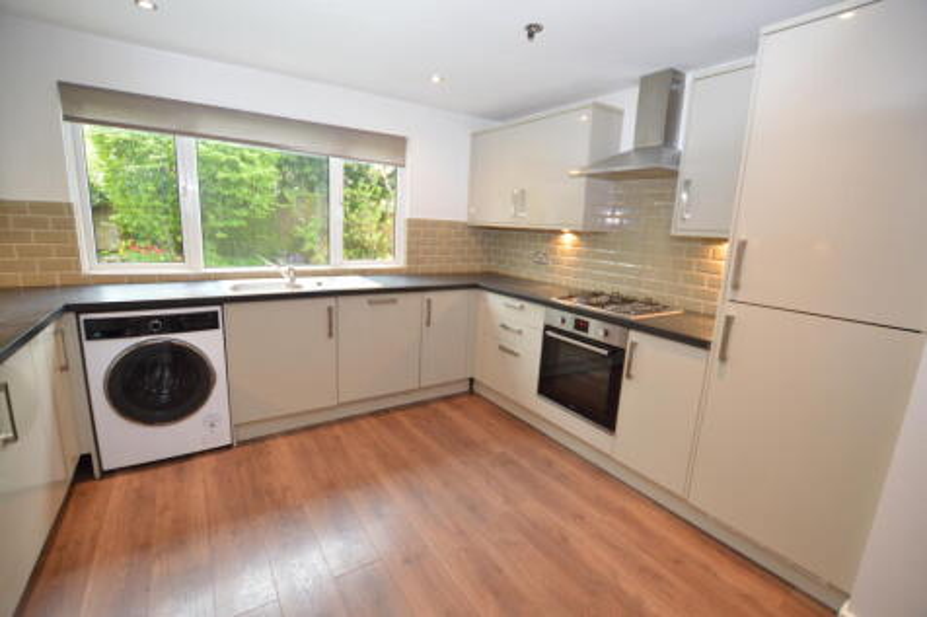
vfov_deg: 77.3
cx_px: 464
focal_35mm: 15
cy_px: 308
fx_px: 386
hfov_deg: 100.4
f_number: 3.5
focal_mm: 10
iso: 1000
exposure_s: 1/60
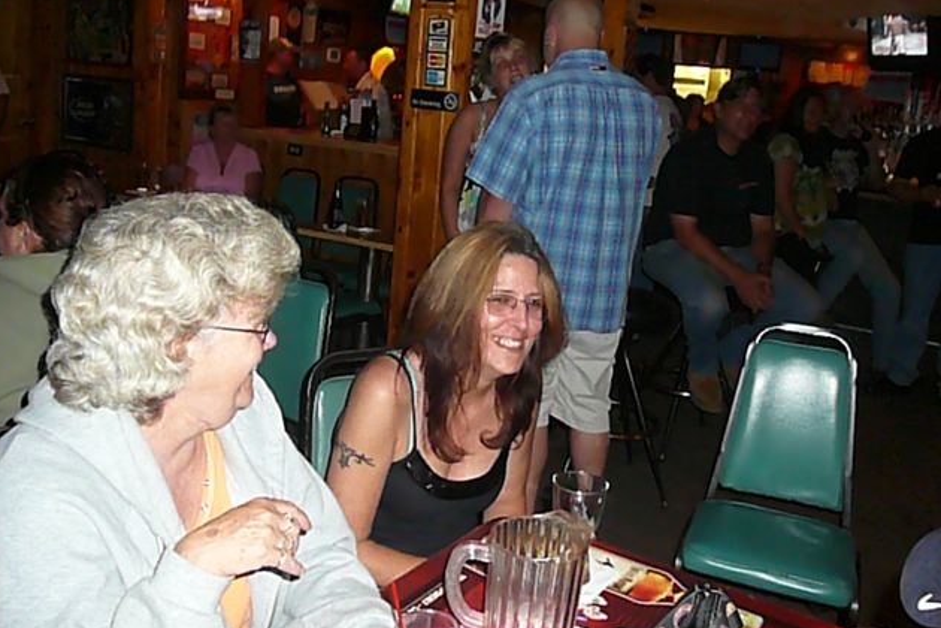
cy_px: 274
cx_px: 465
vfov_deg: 35.9
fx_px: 967
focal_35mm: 37
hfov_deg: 51.9
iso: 800
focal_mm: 5.2
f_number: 2.8
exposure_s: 1/30
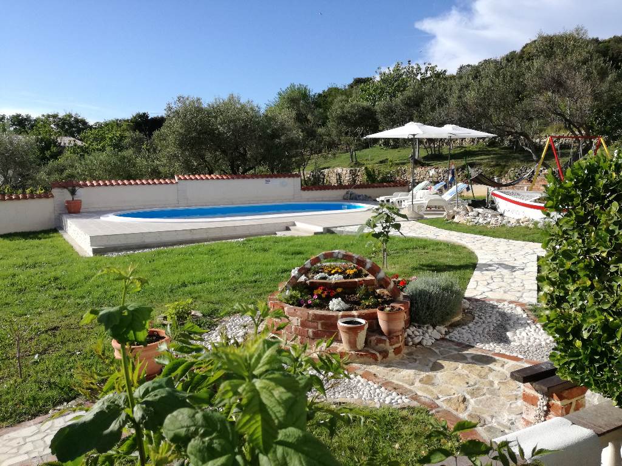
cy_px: 233
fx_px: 485
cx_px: 311
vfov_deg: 51.4
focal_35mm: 27
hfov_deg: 65.3
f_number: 2
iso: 50
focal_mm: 3.79
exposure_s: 1/1092
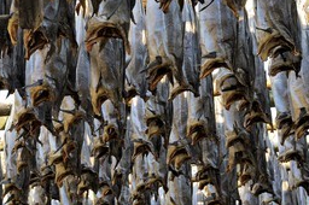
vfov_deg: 11.9
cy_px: 60
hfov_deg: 17.7
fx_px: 986
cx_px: 63
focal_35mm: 115
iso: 800
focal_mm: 70
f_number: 11
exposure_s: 1/60
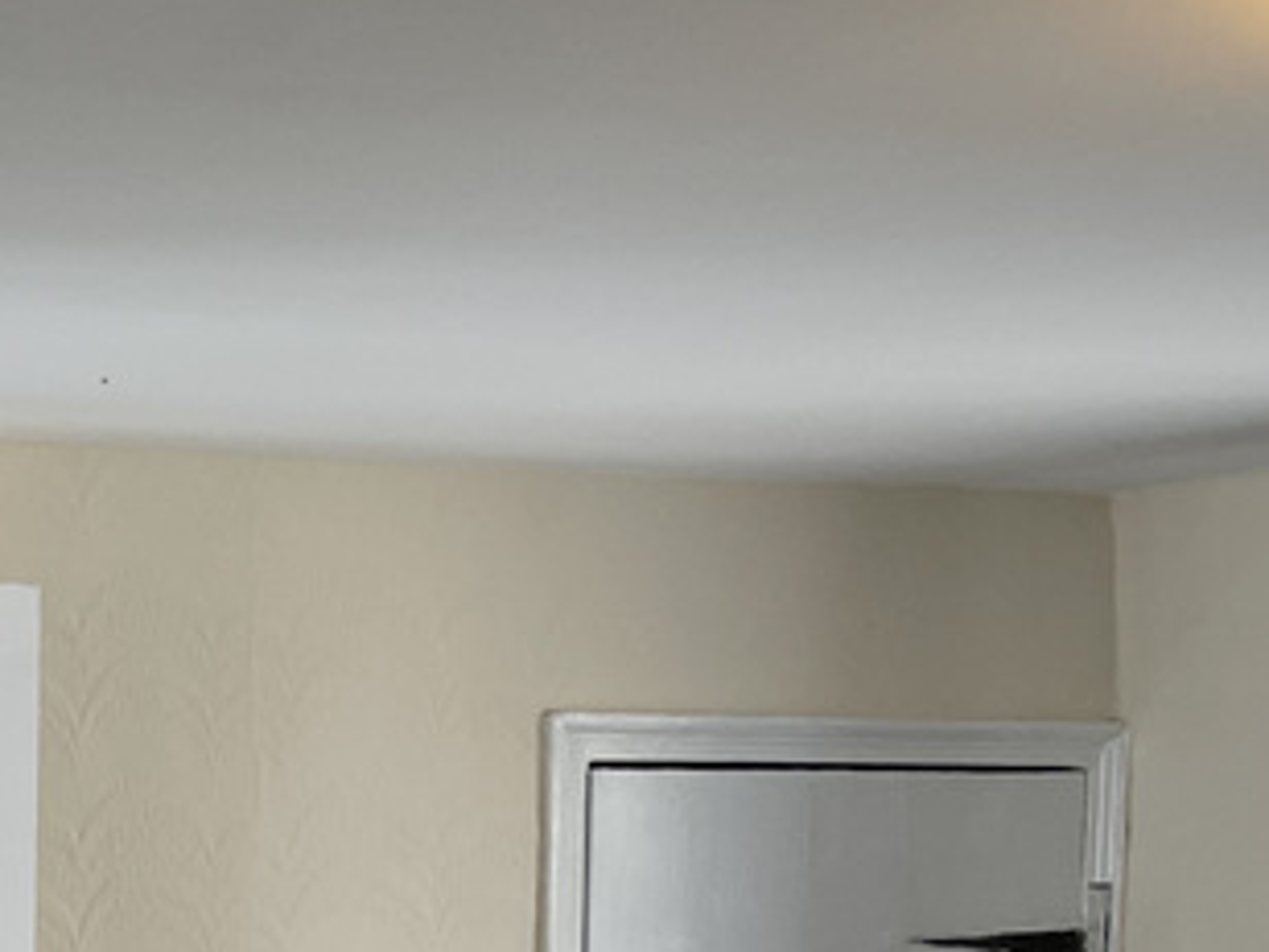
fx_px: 2969
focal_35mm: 81
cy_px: 1096
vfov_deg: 17.5
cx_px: -132
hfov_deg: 22.7
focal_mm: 4.2
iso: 125
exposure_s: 1/121
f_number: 1.6
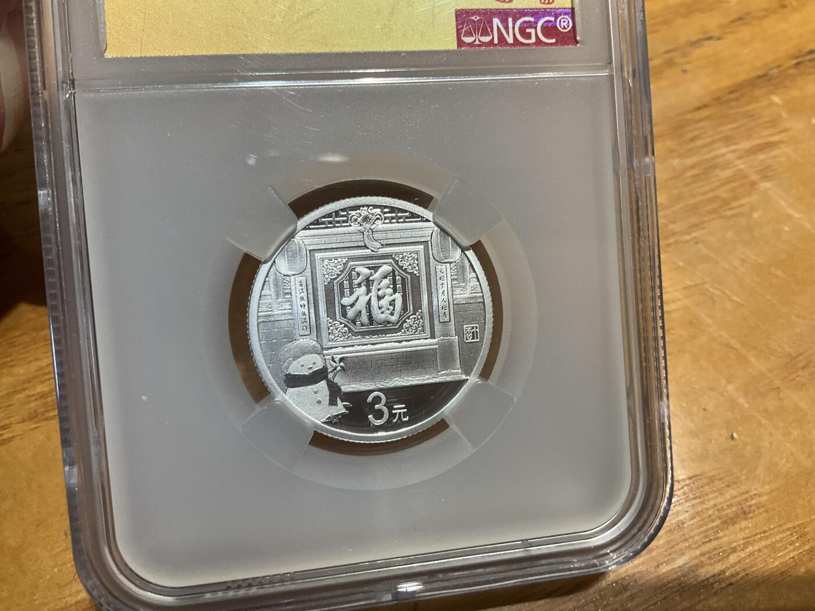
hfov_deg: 61.7
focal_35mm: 29
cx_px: 408
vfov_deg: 48.2
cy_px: 306
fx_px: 683
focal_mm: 3
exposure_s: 1/50
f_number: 1.8
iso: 64
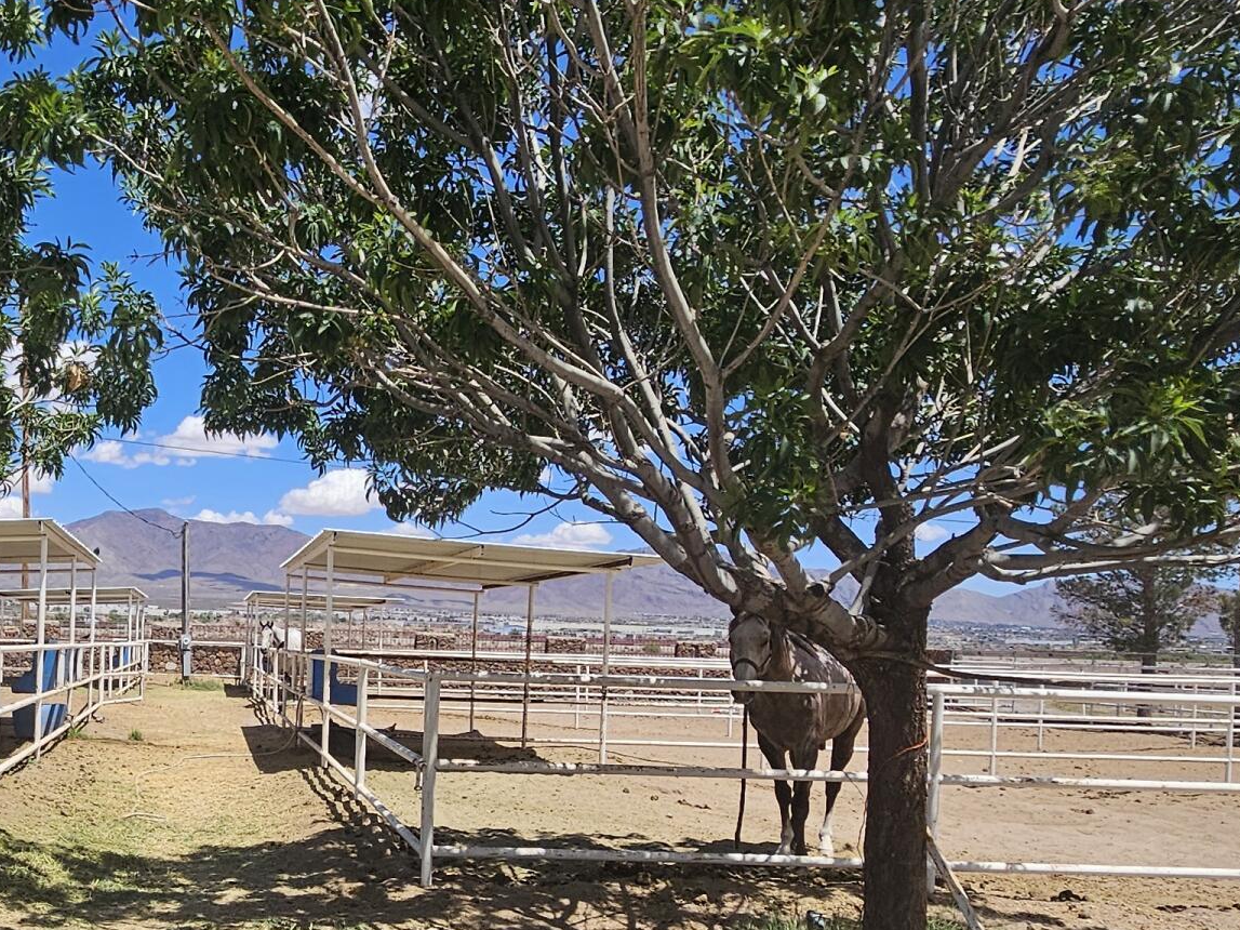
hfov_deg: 49.8
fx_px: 1218
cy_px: 648
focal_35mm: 34
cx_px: 197
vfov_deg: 41.0
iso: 50
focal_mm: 2.2
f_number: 2.2
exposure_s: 1/2679
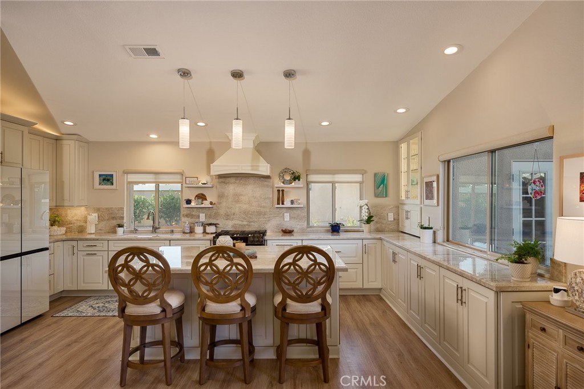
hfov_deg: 82.9
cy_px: 194
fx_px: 331
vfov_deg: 60.9
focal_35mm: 20
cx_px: 292
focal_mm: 20.4
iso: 400
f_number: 11
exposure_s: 1/30
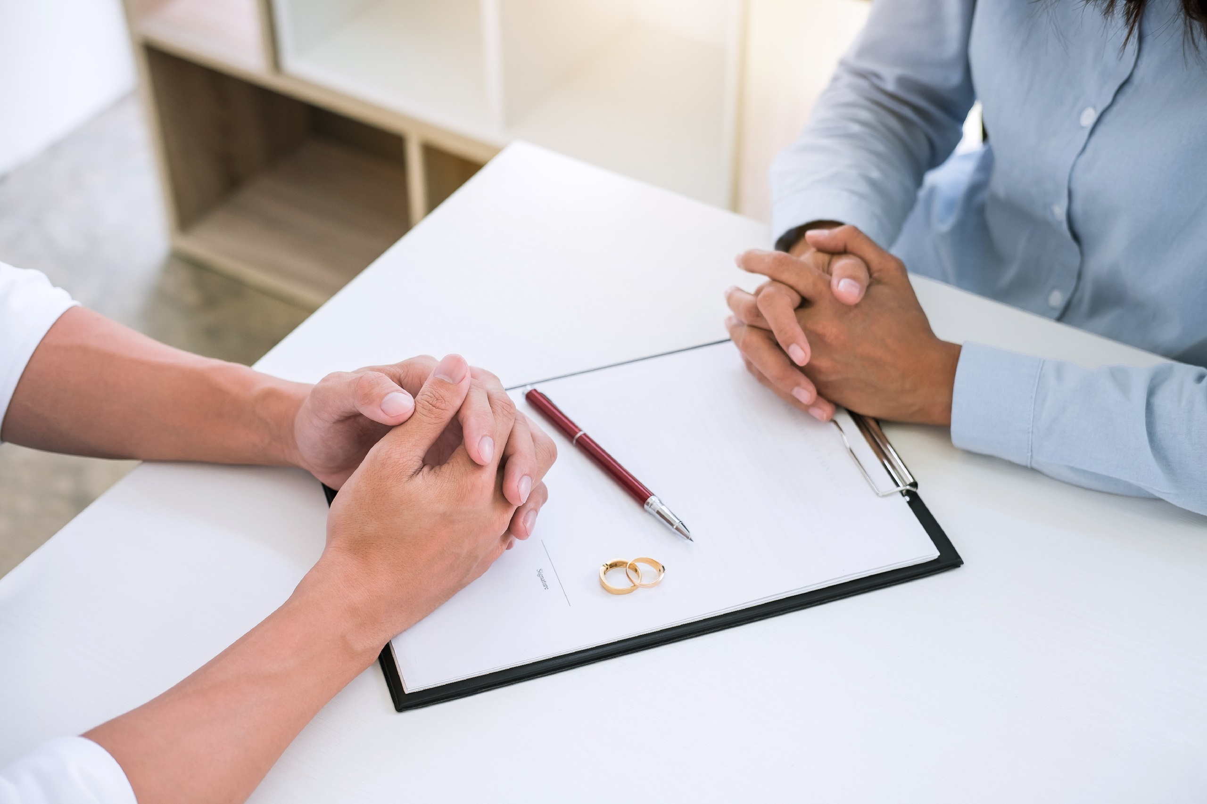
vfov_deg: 25.5
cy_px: 402
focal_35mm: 53
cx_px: 604
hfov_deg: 37.5
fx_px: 1777
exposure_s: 1/160
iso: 200
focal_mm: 35
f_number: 2.8
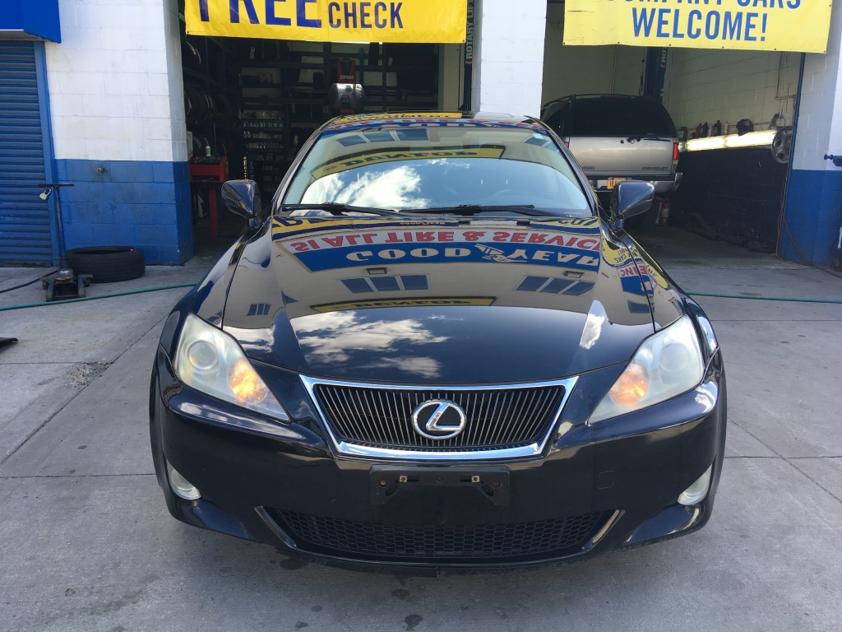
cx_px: 421
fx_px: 705
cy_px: 316
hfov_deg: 61.7
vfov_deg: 48.2
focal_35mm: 29
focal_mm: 4.15
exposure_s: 1/189
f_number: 2.2
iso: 25
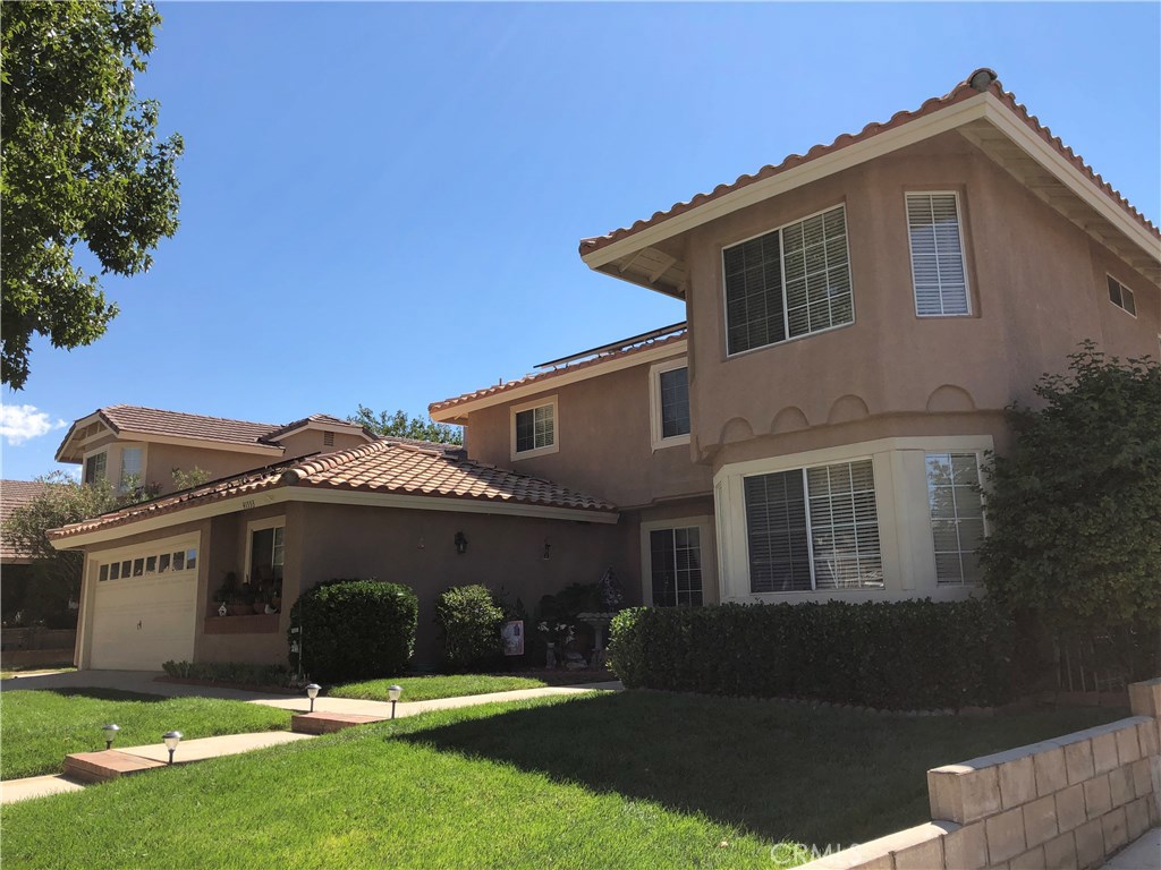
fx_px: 939
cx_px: 580
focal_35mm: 28
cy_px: 435
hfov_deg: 63.4
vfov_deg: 49.7
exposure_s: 1/1736
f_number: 1.8
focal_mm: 3.99
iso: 20
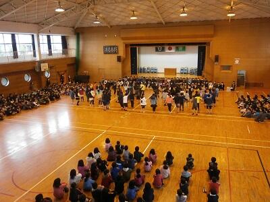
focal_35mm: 31
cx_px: 135
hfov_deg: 58.4
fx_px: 242
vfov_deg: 45.4
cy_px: 101
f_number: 2.9
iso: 200
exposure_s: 1/30
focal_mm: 5.5
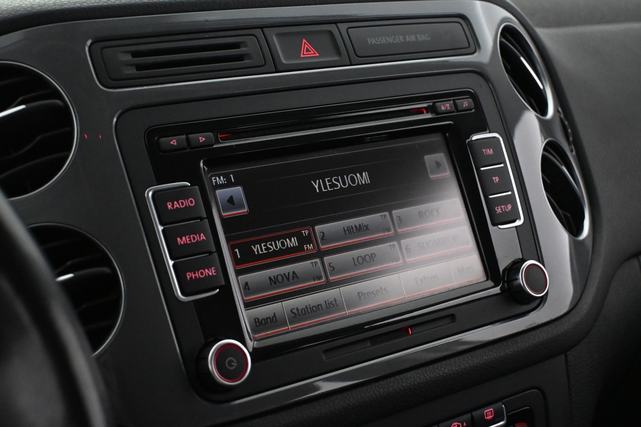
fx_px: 1015
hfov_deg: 35.1
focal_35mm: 57
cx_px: 320
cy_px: 214
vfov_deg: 23.8
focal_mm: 38
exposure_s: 1/60
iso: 7200
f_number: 5.6
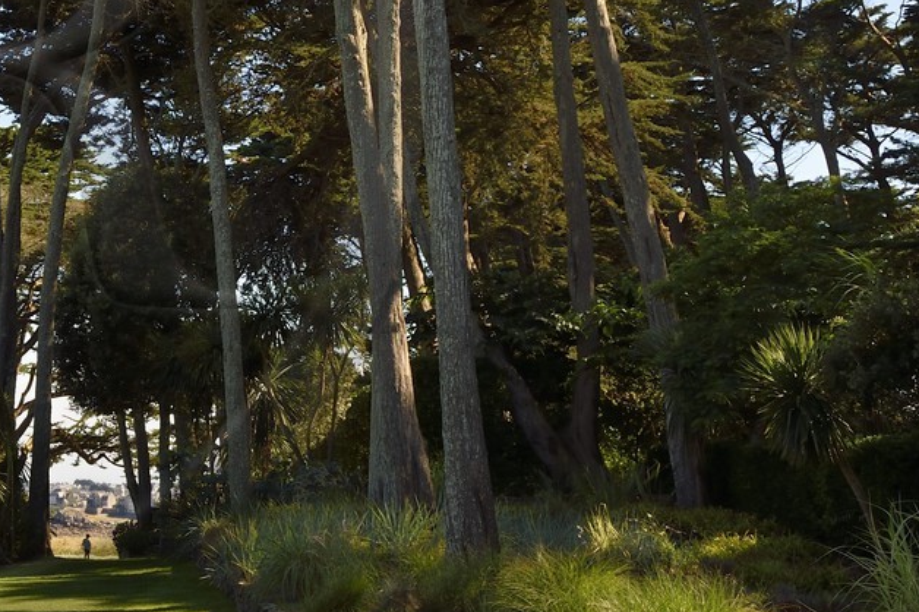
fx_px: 2016
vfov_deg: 17.0
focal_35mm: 79
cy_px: 70
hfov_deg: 23.5
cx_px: -177
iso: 200
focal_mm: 31
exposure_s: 1/160
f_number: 11
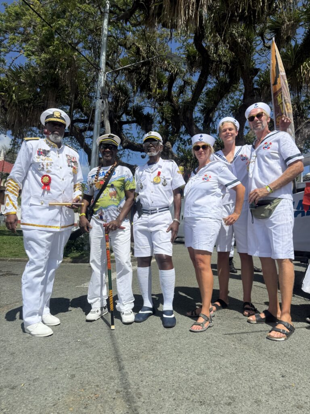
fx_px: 287
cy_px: 207
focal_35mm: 24
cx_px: 155
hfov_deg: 56.8
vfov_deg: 71.6
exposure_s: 1/7353
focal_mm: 6.76
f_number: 1.78
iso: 80
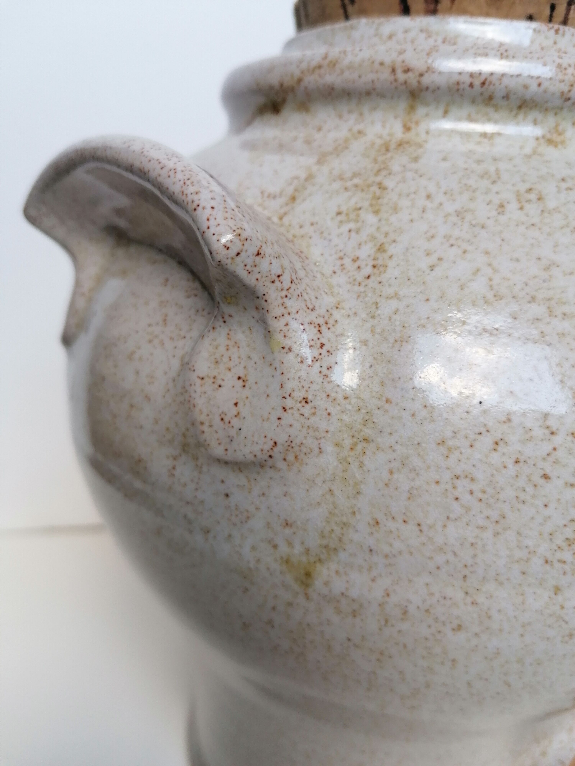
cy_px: 383
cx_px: 288
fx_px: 598
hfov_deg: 51.4
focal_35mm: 27
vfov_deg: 65.3
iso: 80
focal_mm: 4.75
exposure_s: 1/50
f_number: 1.8
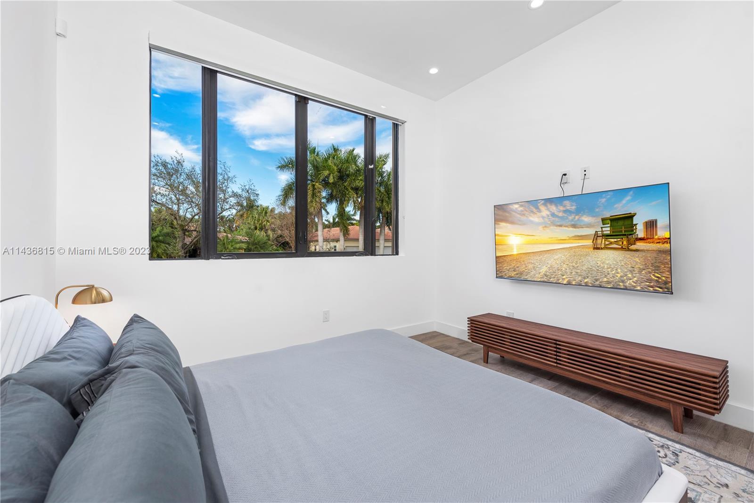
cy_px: 252
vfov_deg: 81.2
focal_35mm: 14
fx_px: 293
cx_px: 377
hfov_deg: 104.2
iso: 320
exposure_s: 1/100
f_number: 8
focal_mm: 14
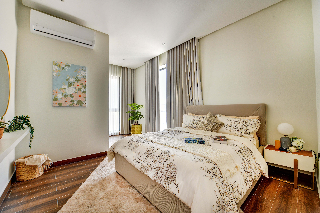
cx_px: 160
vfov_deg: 81.2
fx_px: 124
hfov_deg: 104.3
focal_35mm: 14
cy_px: 106
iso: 100
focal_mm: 14
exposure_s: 1/3.33
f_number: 9
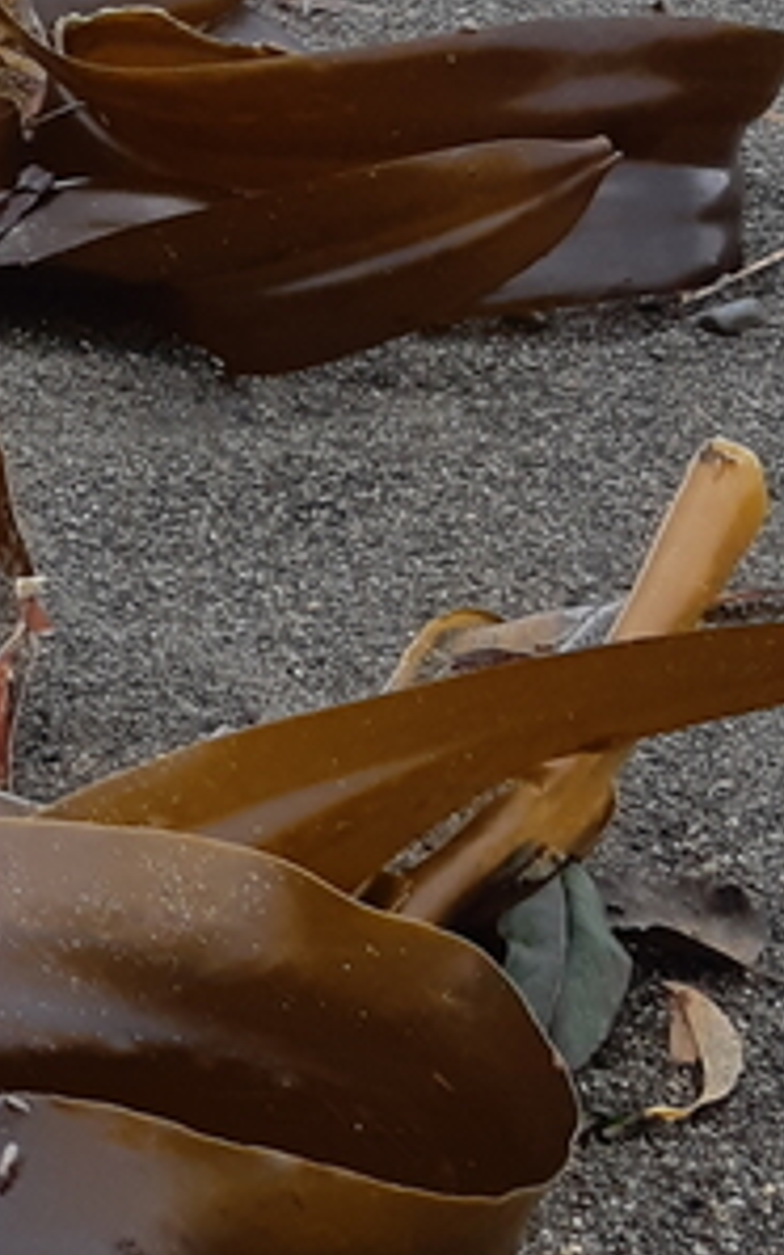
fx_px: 3798
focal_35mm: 111
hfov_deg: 10.7
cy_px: 337
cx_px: -797
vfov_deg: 18.7
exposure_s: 1/638
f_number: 1.7
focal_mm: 3.93
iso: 40
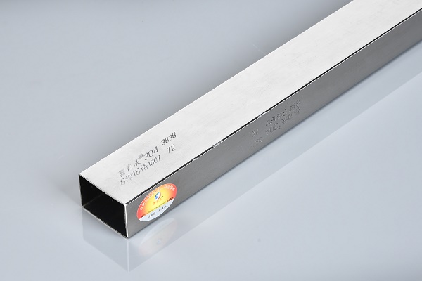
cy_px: 140
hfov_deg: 23.9
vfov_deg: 16.1
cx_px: 211
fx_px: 996
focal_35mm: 85
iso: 100
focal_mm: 85
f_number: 16
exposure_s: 1/60
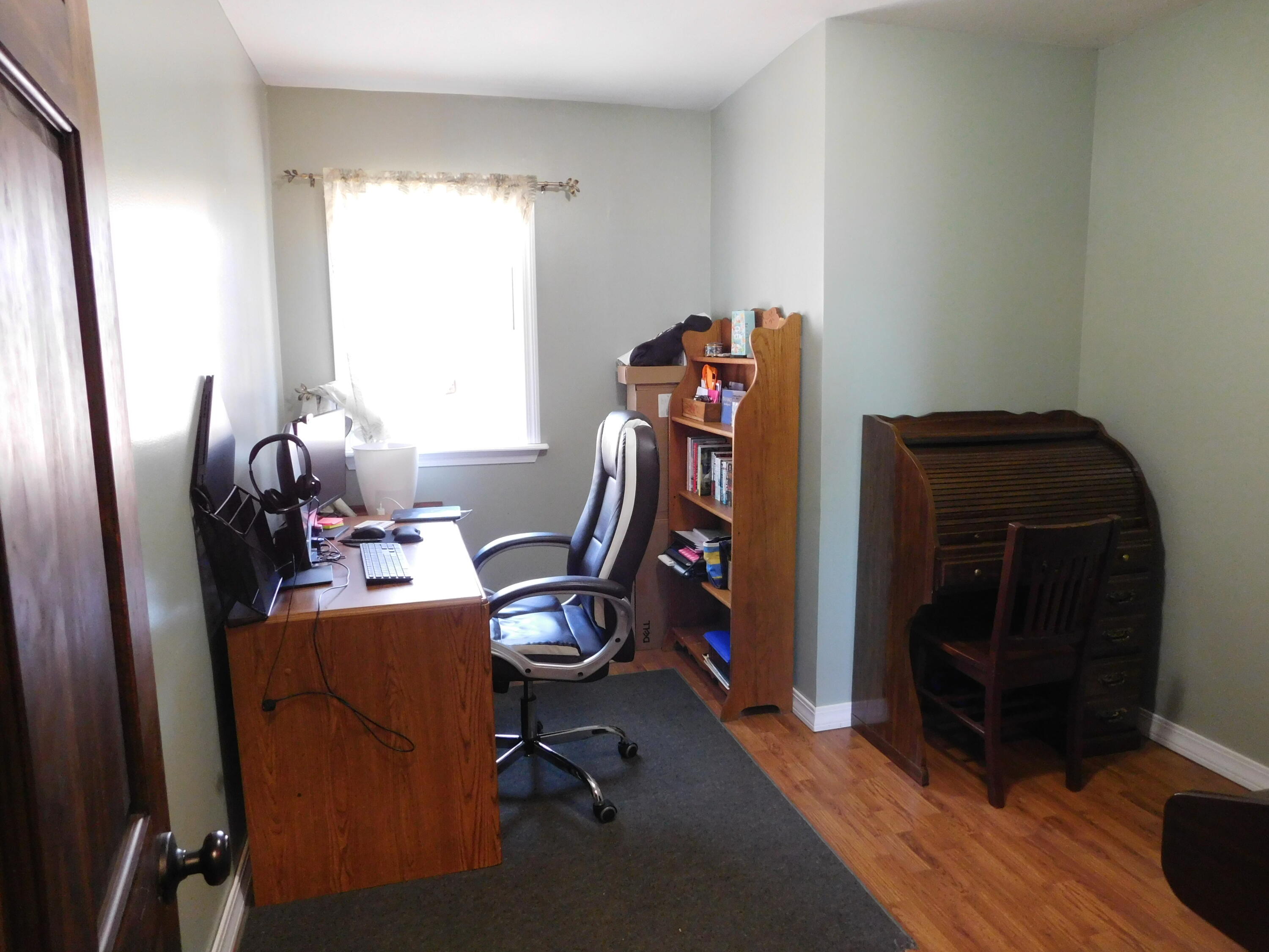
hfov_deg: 73.9
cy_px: 476
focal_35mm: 23
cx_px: 634
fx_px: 843
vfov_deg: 58.9
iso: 400
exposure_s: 1/13
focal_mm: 4
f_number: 3
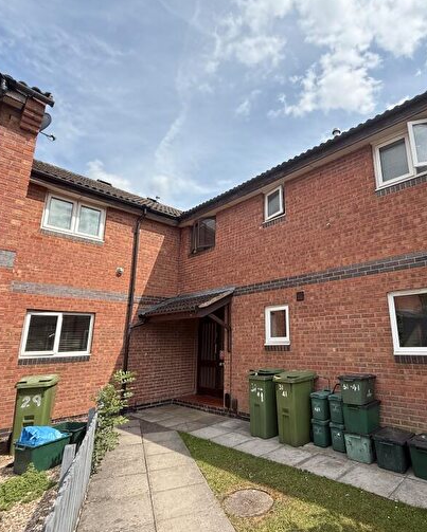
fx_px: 300
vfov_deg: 83.2
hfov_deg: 69.5
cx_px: 273
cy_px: 270
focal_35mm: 19
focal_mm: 2.22
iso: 64
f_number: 2.2
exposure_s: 1/1068
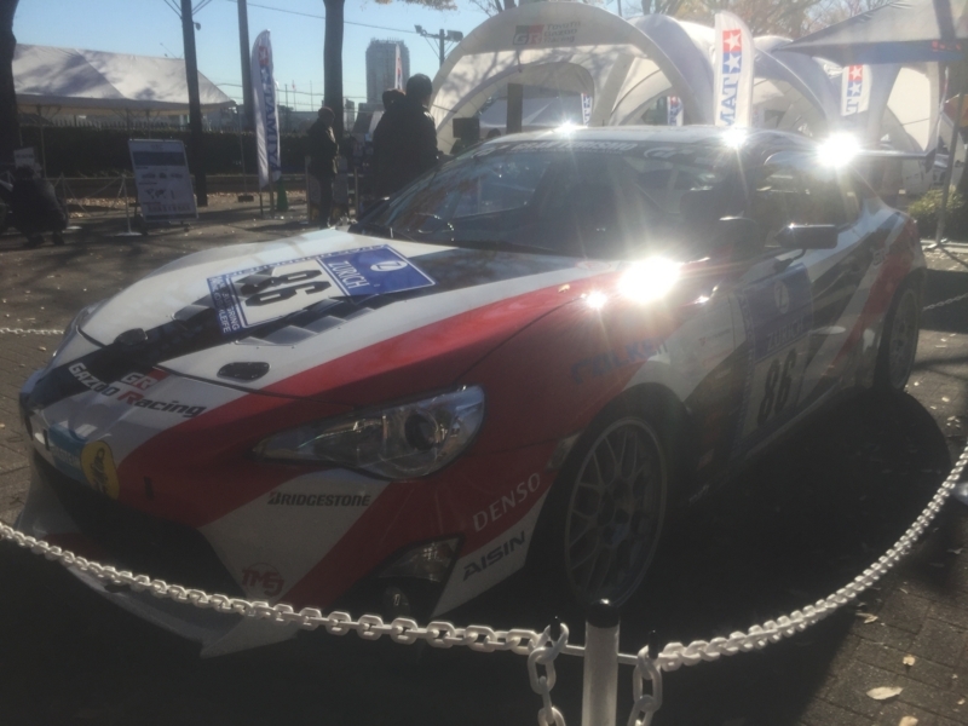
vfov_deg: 48.2
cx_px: 484
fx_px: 811
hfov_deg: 61.7
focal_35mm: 29
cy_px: 363
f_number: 2.2
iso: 32
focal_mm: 4.15
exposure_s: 1/3049
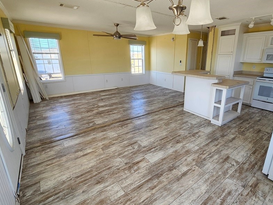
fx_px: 134
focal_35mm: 17
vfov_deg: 74.7
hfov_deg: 90.1
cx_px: 161
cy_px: 101
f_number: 2.2
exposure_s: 1/120
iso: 100
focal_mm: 2.2
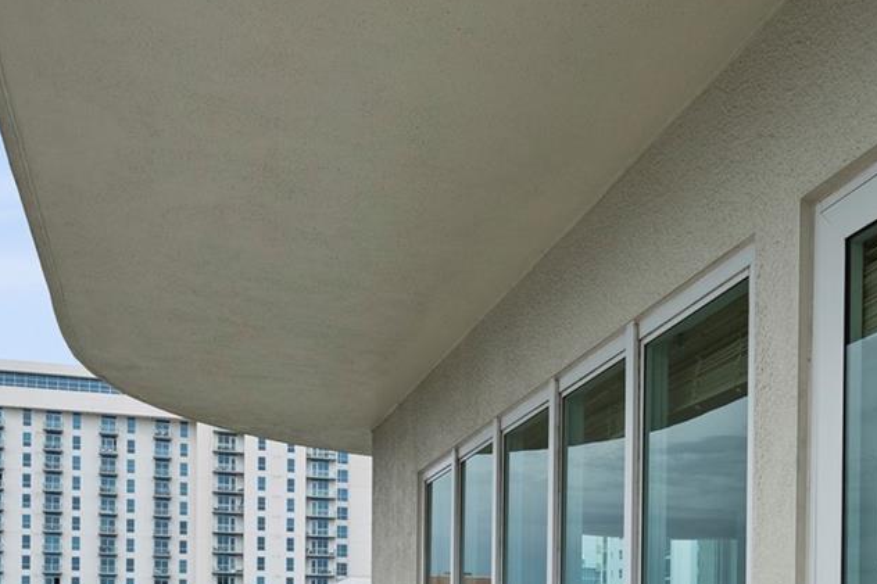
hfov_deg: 49.7
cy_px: 566
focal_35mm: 38
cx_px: 595
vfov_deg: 32.6
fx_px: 925
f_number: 7.1
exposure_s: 1/400
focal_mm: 10.1
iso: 320
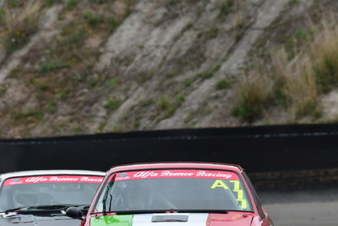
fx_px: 12566
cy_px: 186
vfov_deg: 1.0
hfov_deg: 1.5
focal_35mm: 1338
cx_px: 151
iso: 500
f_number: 10
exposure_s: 1/640
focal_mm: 500
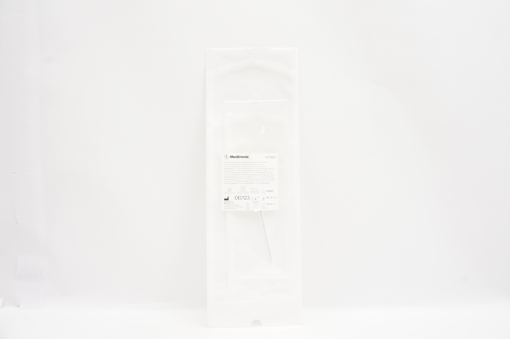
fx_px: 382
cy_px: 170
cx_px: 255
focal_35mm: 27
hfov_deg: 67.4
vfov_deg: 47.8
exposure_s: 1/40
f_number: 9
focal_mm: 18
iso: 800
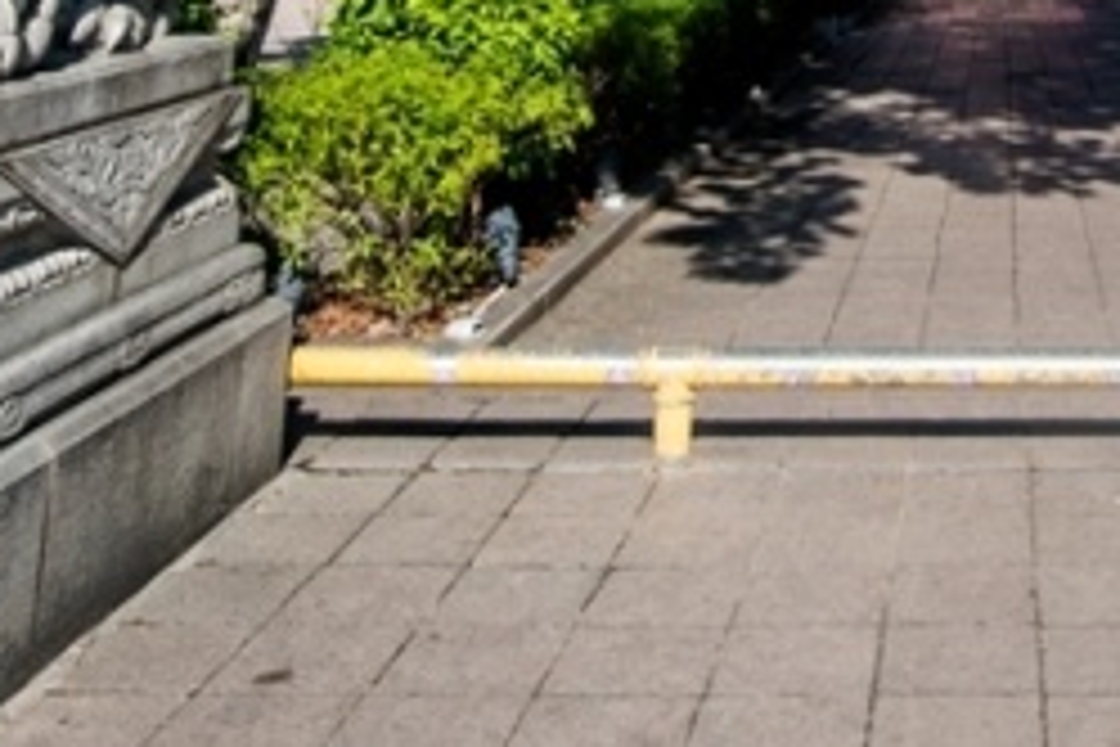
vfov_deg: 19.9
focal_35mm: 54
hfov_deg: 34.1
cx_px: 1084
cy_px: -506
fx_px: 1680
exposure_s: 1/100
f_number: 14
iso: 100
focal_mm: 14
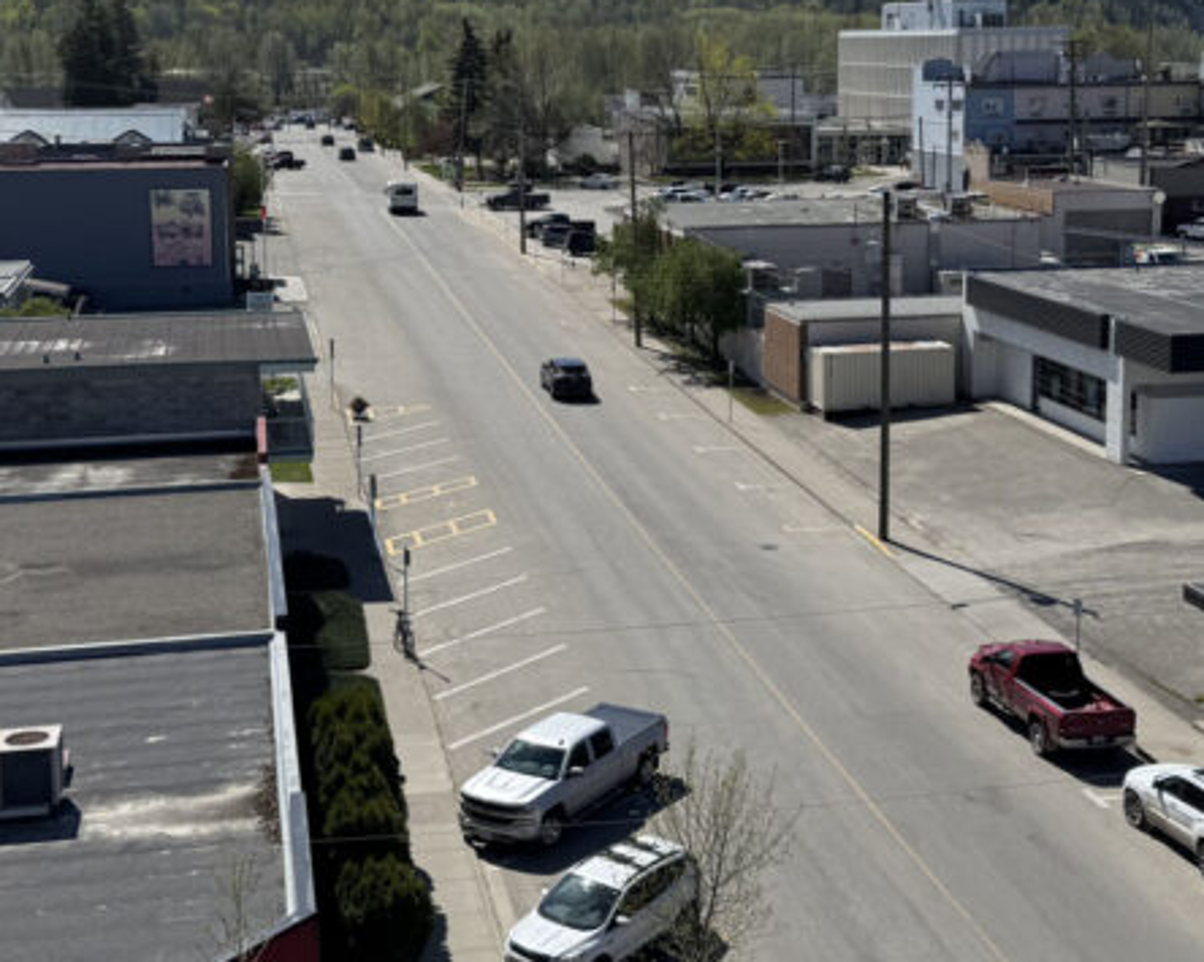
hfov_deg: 34.7
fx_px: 1924
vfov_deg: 27.9
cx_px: 648
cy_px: 312
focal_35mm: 54
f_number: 1.78
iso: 80
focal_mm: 6.76
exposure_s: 1/7092
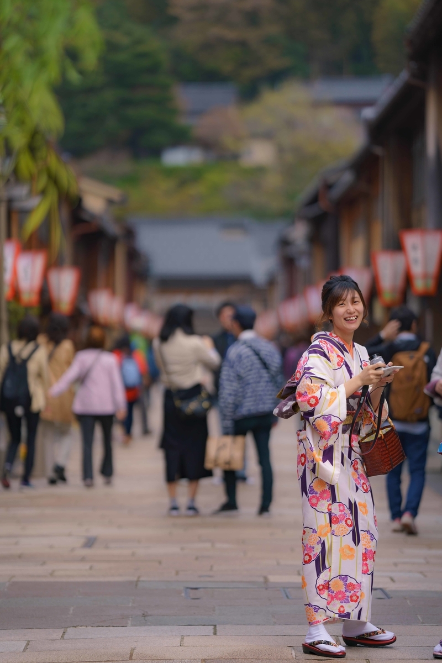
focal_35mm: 135
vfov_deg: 15.2
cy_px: 332
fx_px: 2486
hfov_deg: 10.2
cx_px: 221
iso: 100
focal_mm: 135
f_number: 1.8
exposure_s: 1/2500
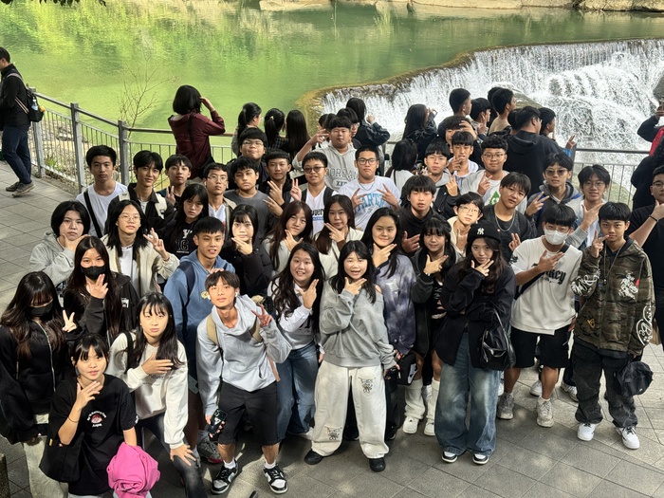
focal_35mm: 48
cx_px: 332
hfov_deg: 39.7
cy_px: 249
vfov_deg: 30.3
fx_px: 921
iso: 64
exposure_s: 1/470
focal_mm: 6.76
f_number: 1.78
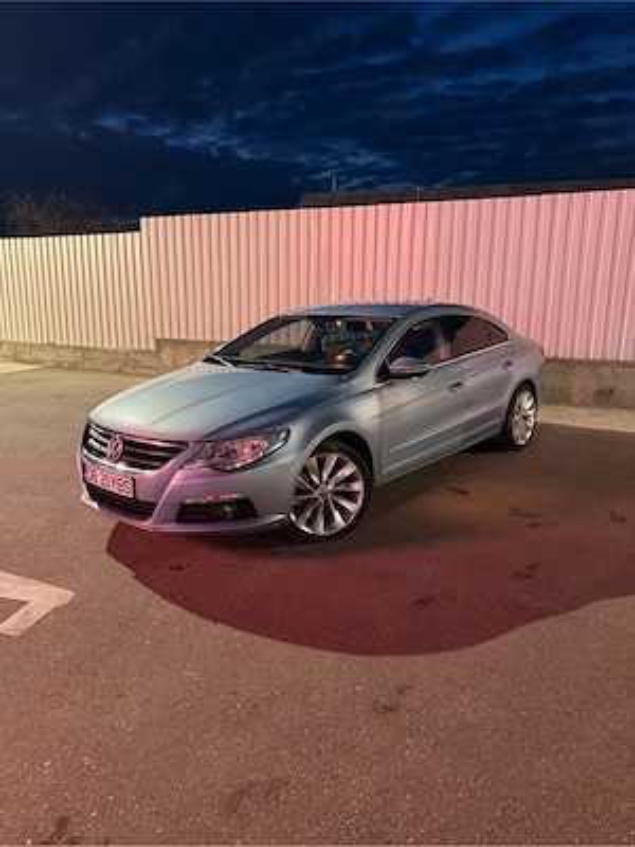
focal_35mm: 24
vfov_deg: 71.6
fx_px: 587
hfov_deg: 56.8
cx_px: 318
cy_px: 424
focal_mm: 6.76
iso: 800
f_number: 1.78
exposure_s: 1/25
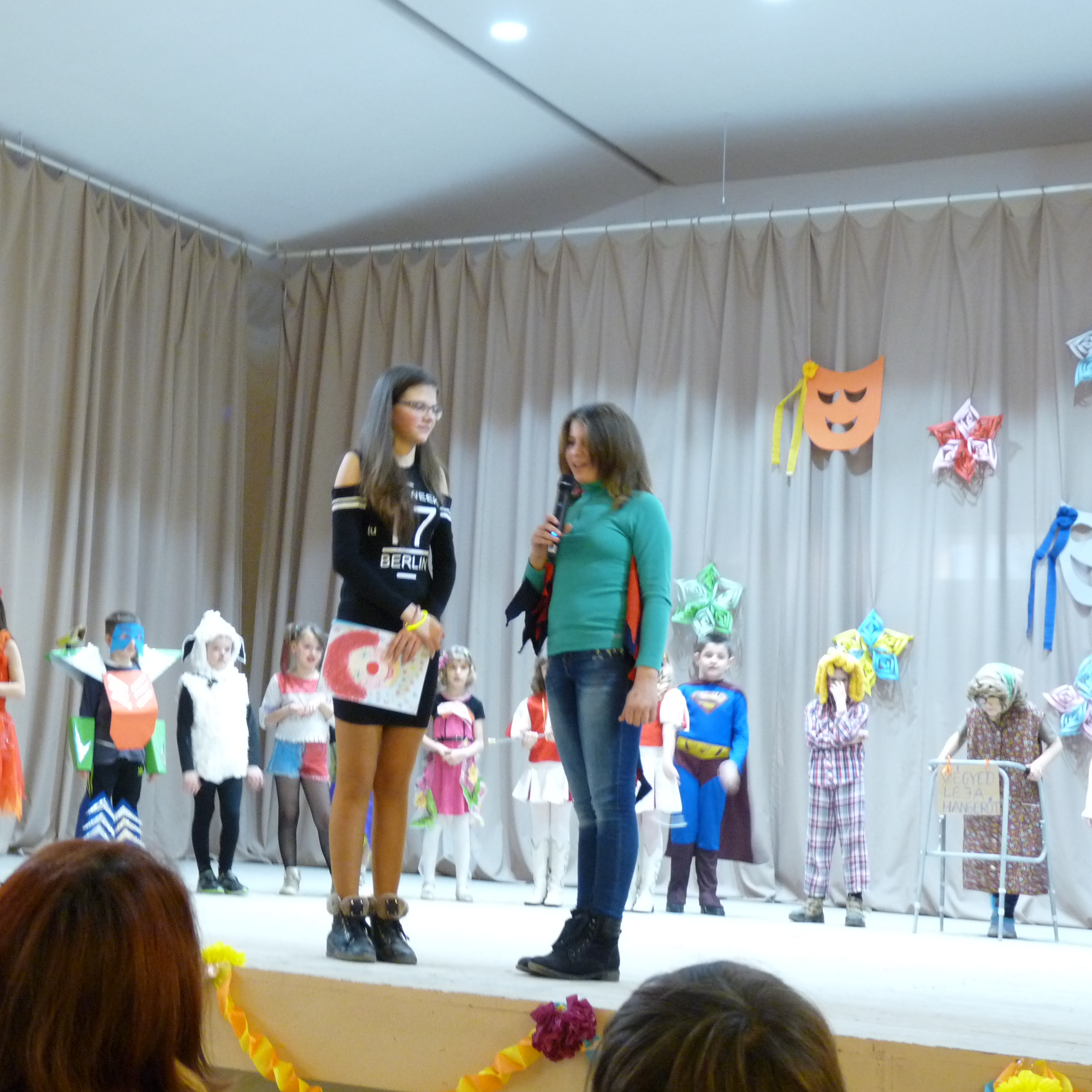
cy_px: 542
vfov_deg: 27.7
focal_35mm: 62
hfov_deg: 27.6
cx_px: 389
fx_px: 2213
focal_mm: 9.2
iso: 400
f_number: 3.2
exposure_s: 1/8
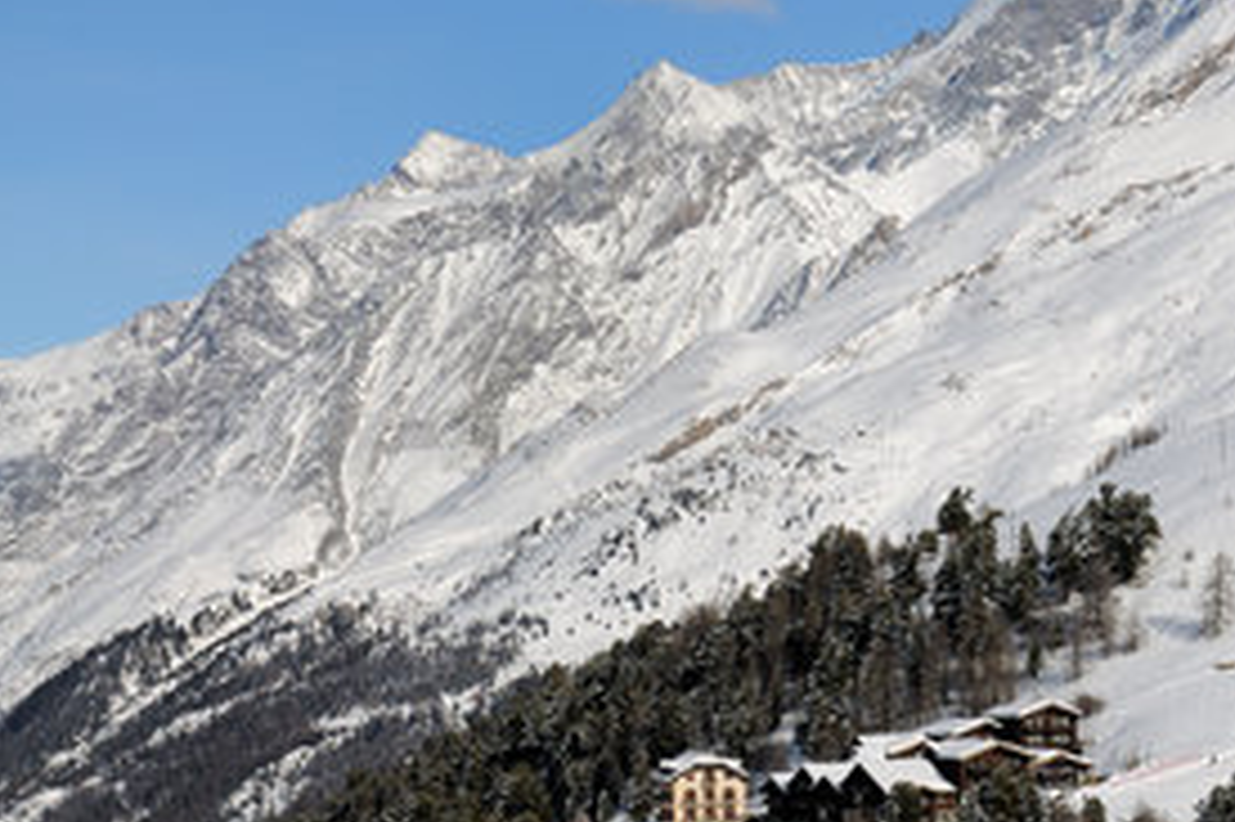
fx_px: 4491
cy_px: 442
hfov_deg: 15.5
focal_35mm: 131
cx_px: 1055
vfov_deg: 10.5
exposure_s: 1/400
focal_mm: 50
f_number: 11
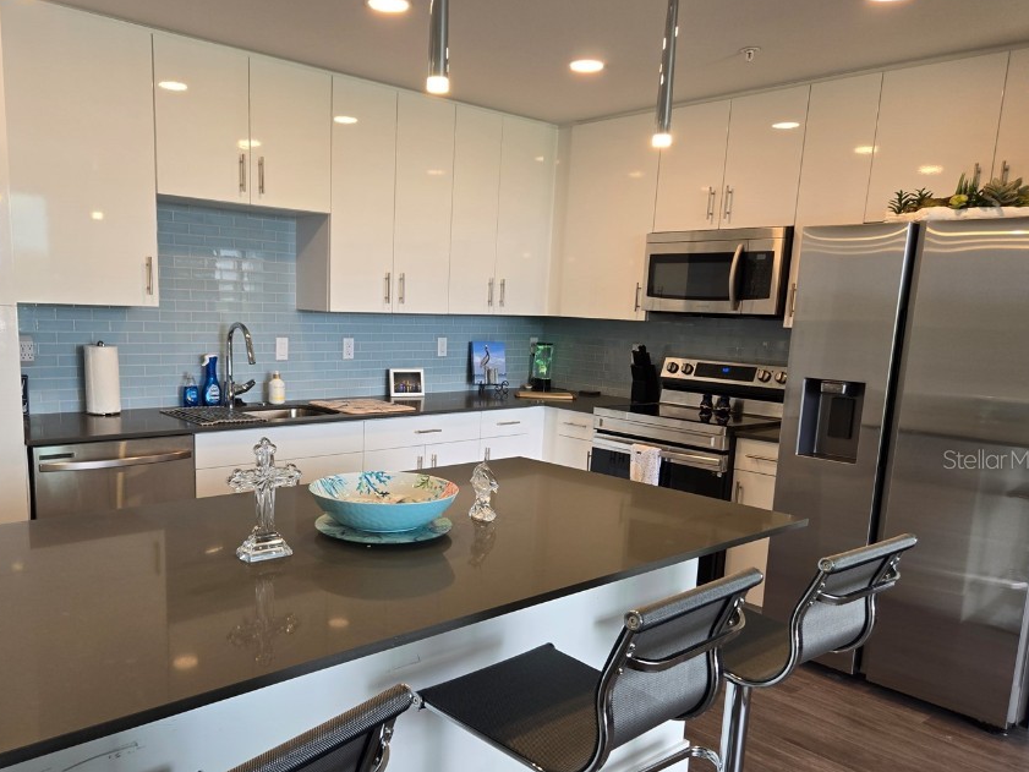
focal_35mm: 28
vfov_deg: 49.5
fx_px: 832
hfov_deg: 63.1
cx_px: 432
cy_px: 459
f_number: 1.8
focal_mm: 5.4
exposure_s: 1/120
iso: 64
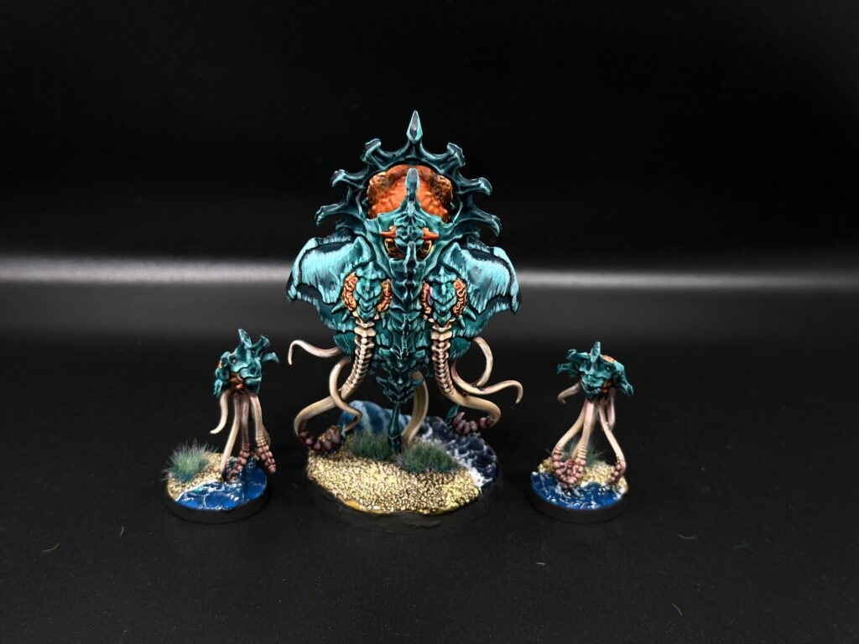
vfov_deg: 30.3
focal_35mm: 48
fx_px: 1191
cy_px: 322
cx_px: 430
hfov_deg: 39.7
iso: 80
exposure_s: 1/190
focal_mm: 6.86
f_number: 1.78
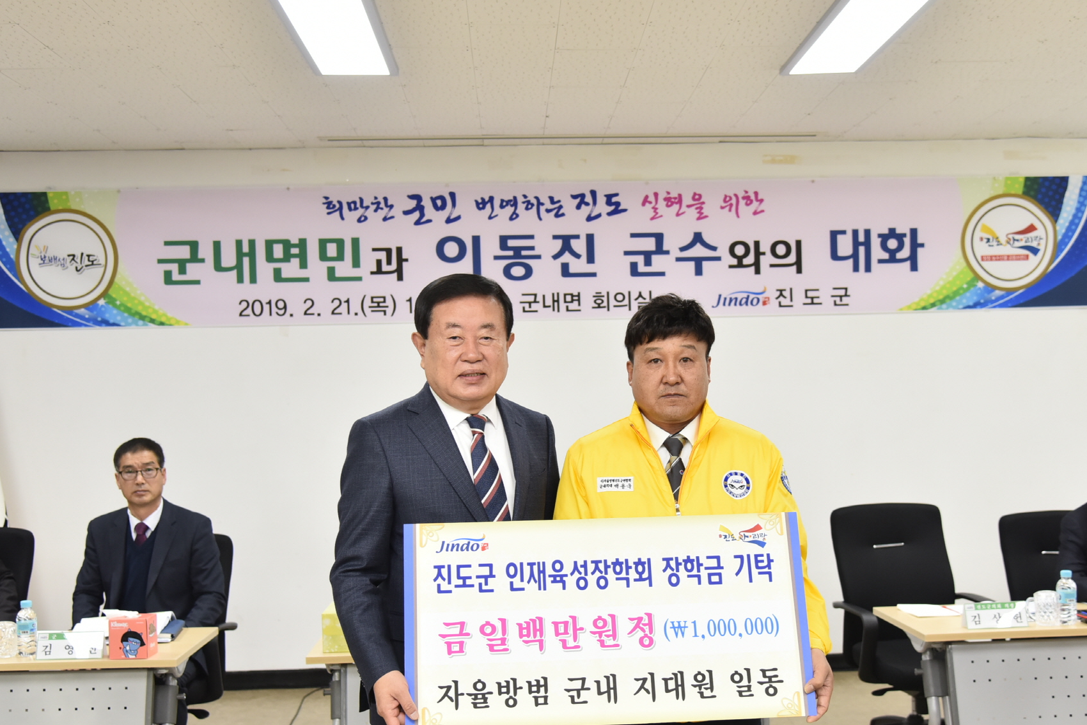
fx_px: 1268
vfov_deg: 31.9
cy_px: 408
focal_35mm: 42
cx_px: 575
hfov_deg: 46.4
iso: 1000
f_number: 4
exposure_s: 1/125
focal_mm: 34
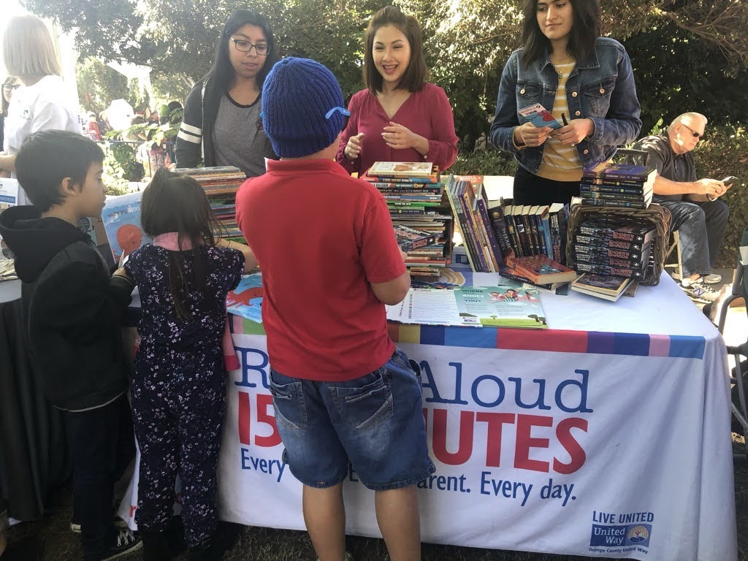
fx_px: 605
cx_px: 374
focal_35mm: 28
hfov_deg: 63.4
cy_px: 280
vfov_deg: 49.7
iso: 25
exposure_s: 1/40
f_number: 1.8
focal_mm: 4
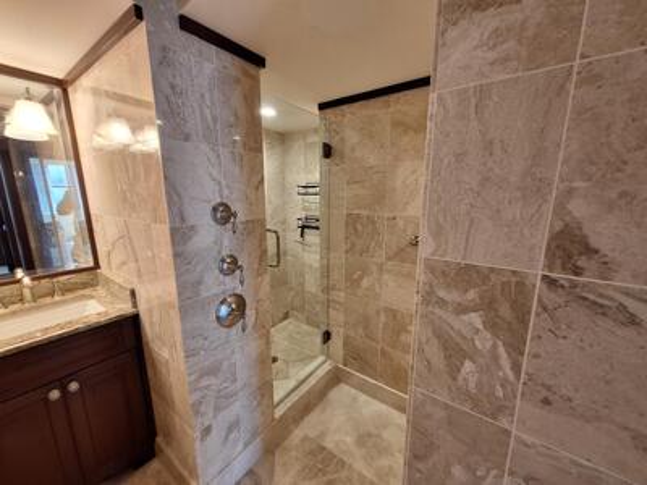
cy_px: 242
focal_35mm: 13
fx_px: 243
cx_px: 324
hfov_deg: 106.2
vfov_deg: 89.9
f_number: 2.2
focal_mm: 1.74
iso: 80
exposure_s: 1/40
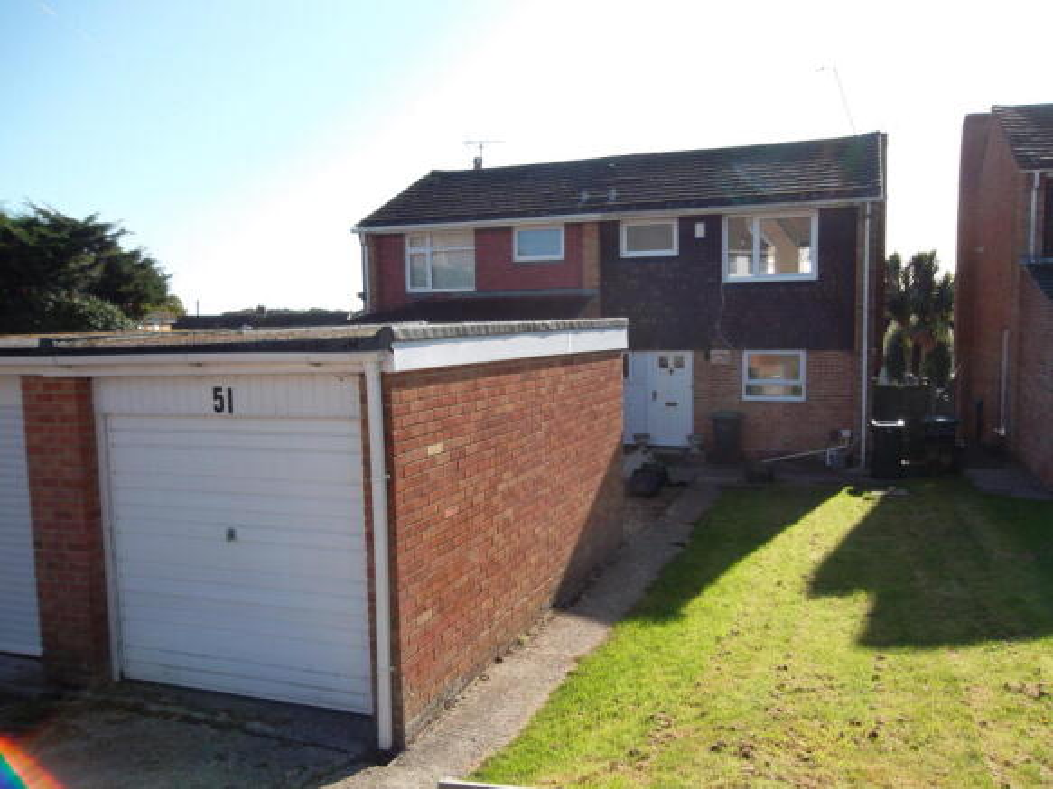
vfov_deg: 51.3
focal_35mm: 27
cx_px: 526
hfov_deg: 65.3
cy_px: 394
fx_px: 821
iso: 80
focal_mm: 4.9
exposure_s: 1/420
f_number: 3.5
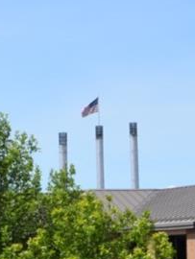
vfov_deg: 10.3
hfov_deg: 7.2
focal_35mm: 192
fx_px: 1440
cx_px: -305
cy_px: 200
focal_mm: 24
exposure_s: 1/200
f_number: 9
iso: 100
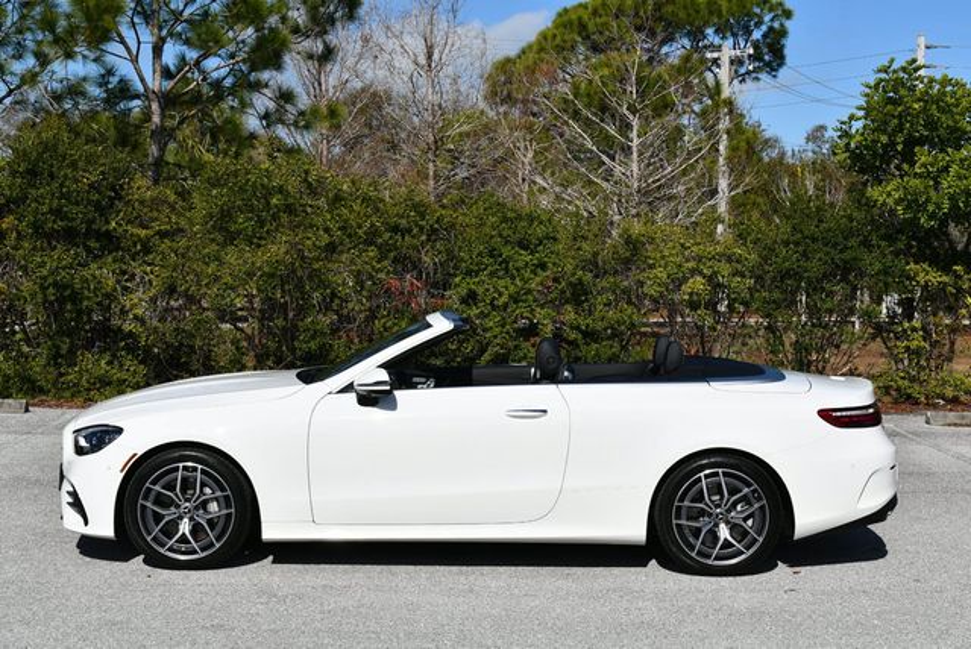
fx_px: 1728
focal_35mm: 64
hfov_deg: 31.4
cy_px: 324
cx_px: 486
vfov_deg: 21.3
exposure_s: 1/400
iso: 100
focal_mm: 32
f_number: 10
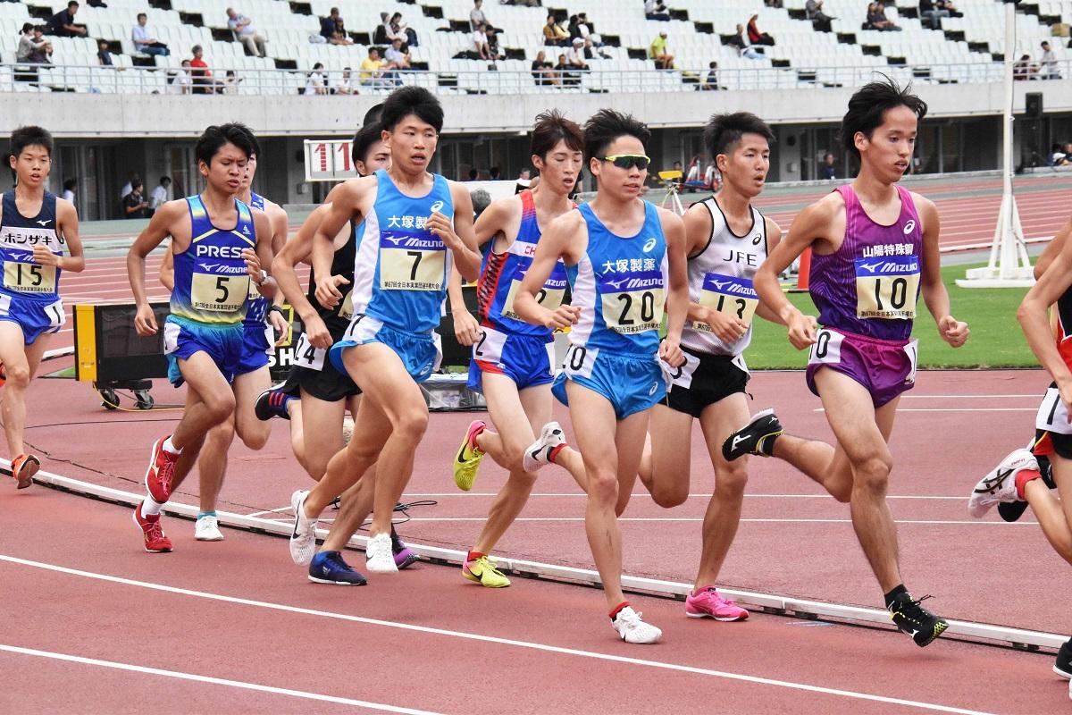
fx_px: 5002
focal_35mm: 168
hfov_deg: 12.2
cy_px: 358
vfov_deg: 8.2
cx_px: 536
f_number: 10
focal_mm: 112
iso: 4000
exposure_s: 1/1600
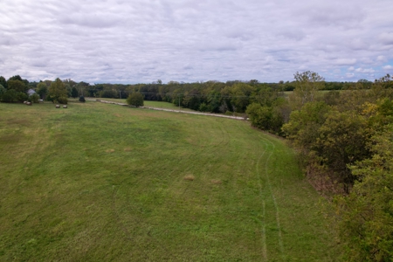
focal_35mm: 22
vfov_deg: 57.2
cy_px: 131
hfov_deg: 78.6
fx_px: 240
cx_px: 196
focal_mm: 8.38
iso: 100
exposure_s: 1/80
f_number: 2.8
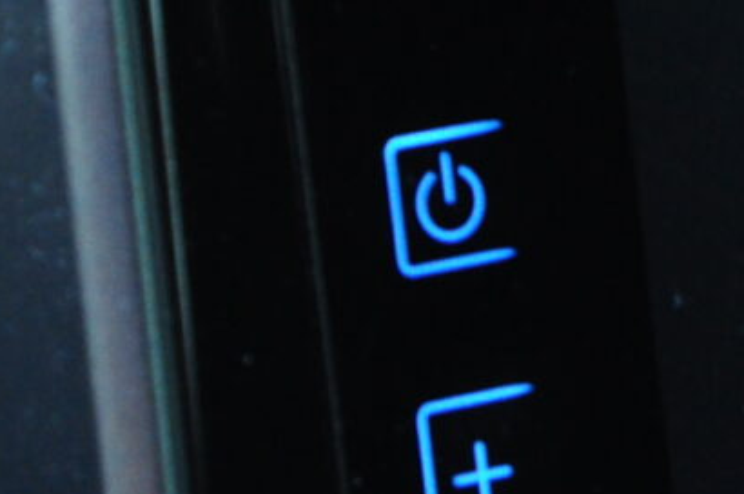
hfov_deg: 4.0
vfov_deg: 2.7
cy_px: 380
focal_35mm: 515
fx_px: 10629
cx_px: 1591
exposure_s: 1/40
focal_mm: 55
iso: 500
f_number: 5.6
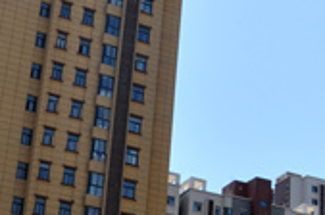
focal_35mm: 104
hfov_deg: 18.4
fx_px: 937
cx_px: 413
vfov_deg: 13.1
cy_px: 148
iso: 200
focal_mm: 18
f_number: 11
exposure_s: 1/125
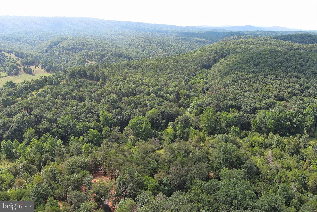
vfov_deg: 45.0
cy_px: 106
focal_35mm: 29
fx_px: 255
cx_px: 158
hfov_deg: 63.7
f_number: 2.8
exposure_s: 1/493
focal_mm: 10.57
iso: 100
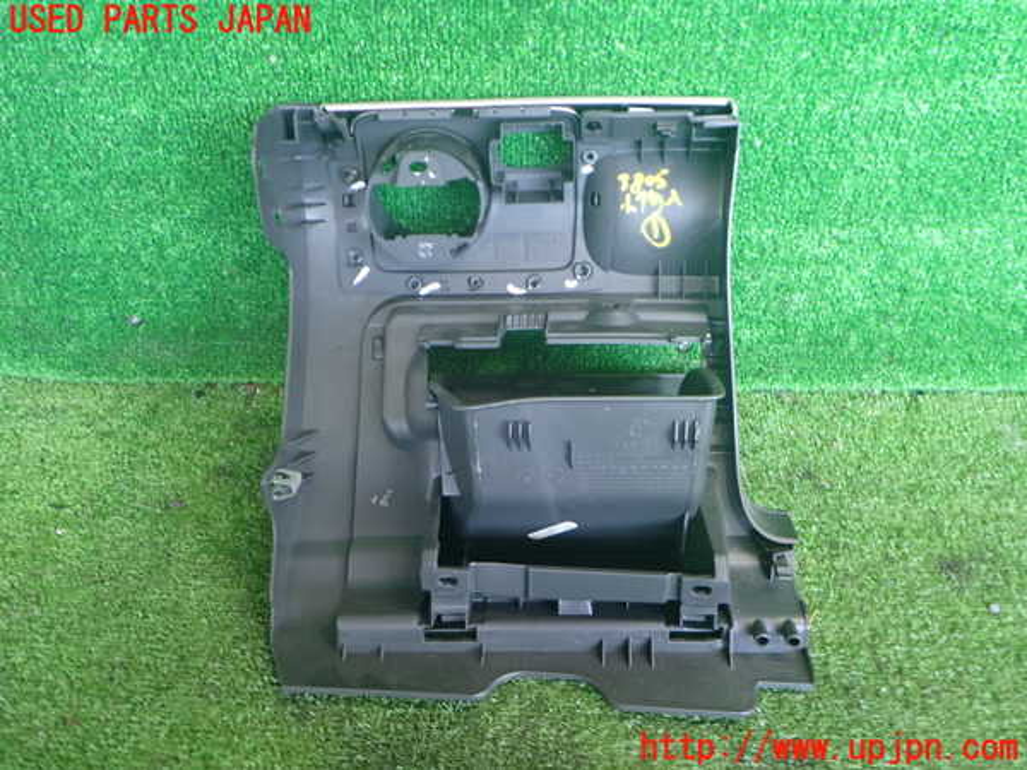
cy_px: 385
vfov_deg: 46.8
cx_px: 514
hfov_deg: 60.0
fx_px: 890
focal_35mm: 30
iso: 250
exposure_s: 1/30
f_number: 2.3
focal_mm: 5.4
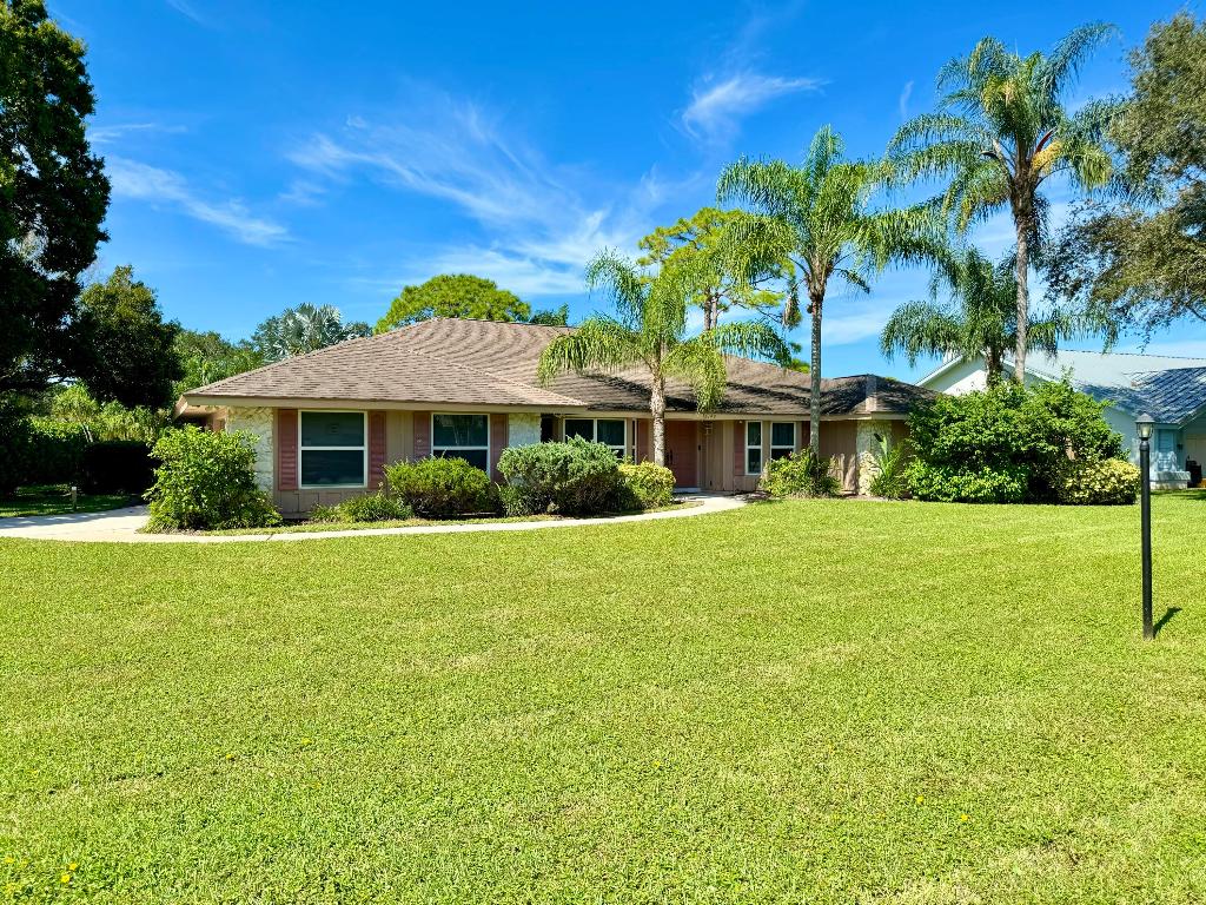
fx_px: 836
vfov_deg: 56.8
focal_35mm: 24
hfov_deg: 71.6
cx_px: 603
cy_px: 452
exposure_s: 1/2174
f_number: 1.78
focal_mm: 6.76
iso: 80
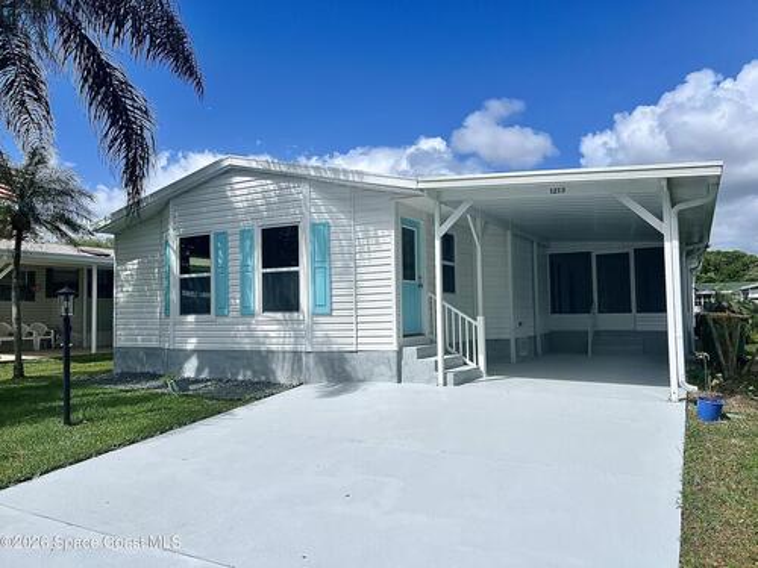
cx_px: 379
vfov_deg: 53.1
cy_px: 284
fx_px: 569
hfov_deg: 67.3
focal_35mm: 26
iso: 50
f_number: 1.5
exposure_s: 1/8696
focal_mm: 5.7
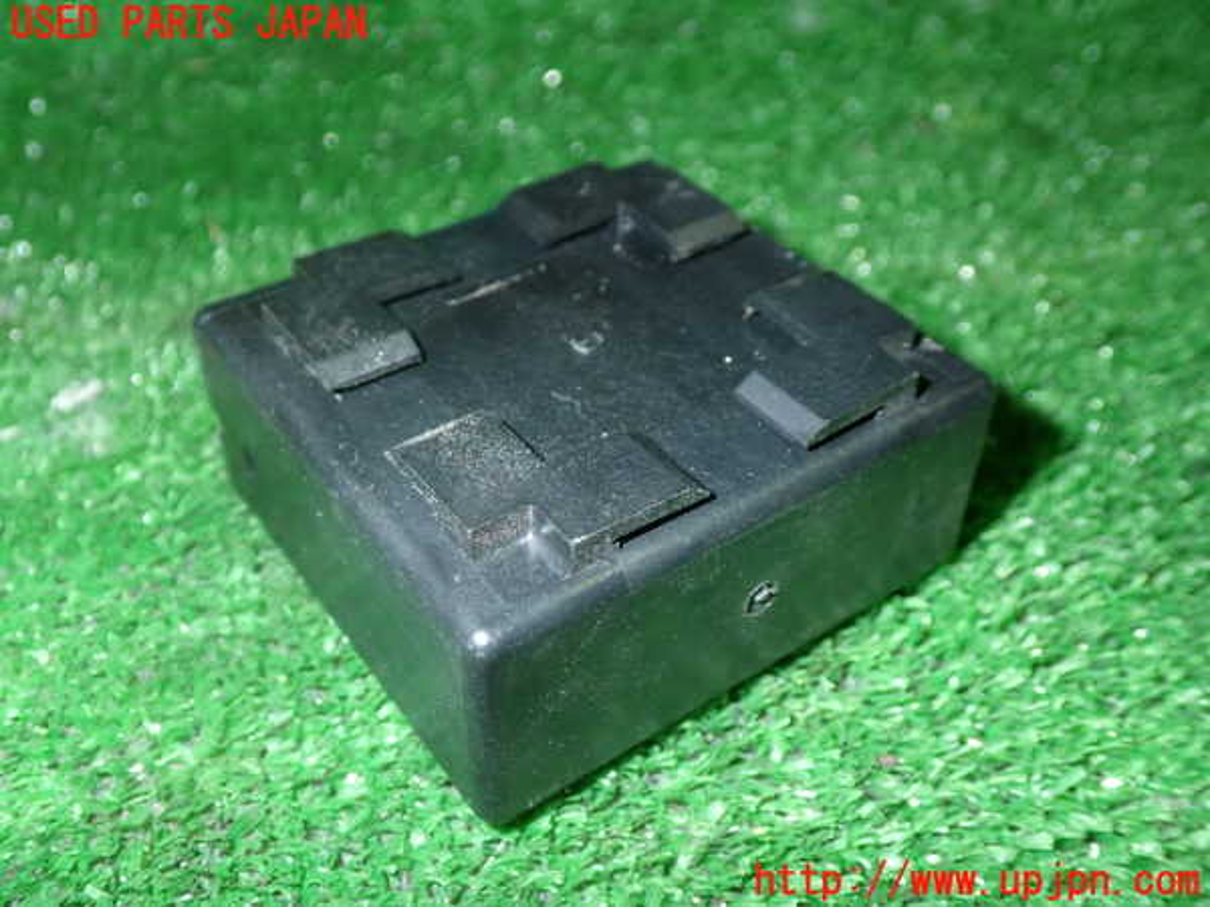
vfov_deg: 39.7
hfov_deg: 51.4
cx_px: 605
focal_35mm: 36
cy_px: 454
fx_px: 1258
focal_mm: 6.37
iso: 320
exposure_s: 1/40
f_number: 7.1
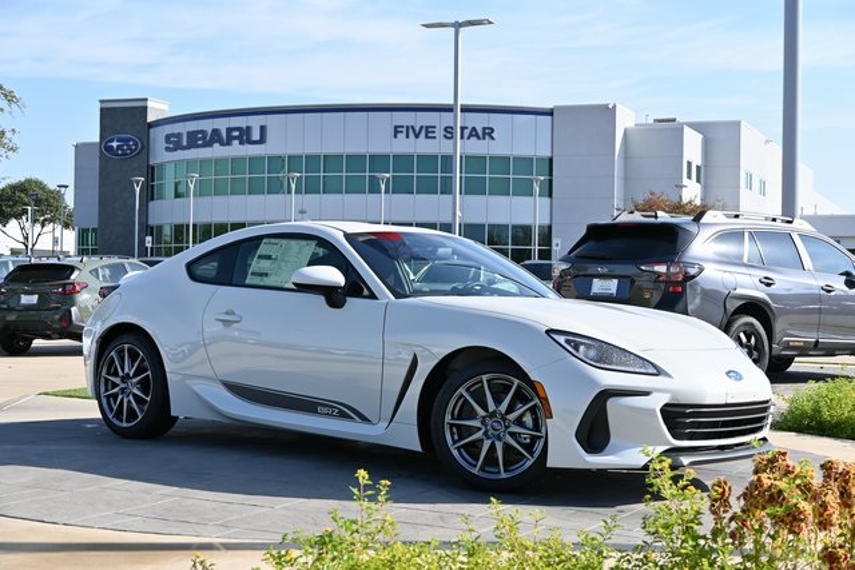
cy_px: 285
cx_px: 428
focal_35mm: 56
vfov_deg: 24.4
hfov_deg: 35.9
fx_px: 1318
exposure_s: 1/500
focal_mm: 37
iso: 100
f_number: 5
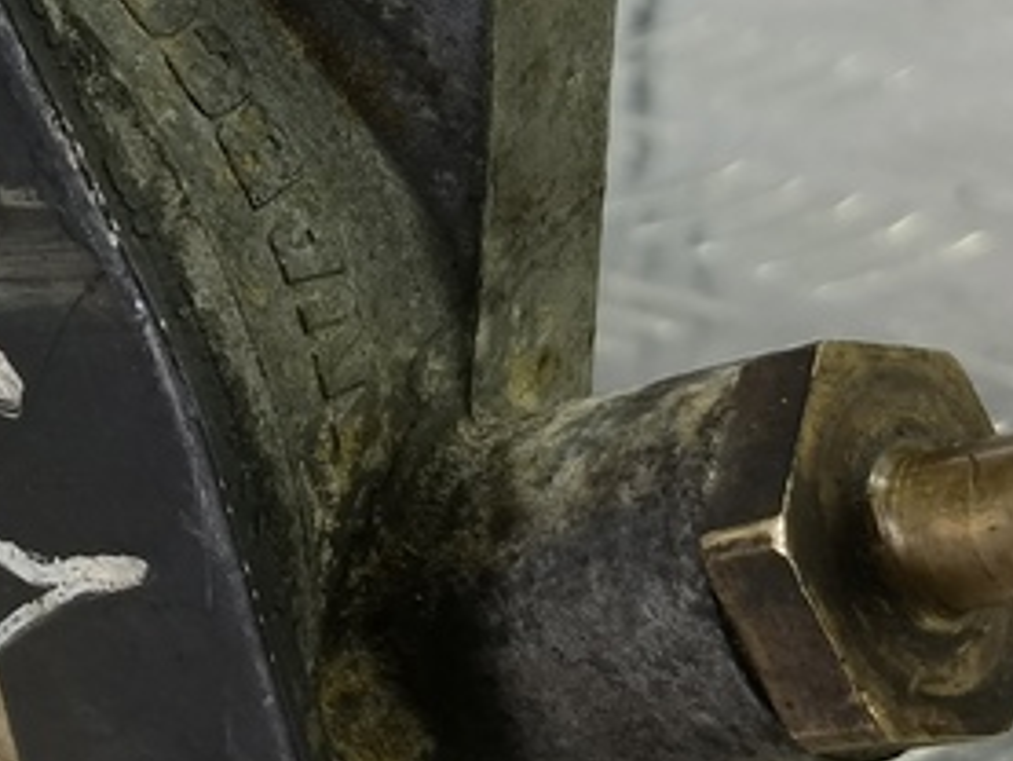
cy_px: 285
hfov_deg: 22.7
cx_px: 183
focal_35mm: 85
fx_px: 2489
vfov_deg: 17.4
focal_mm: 4.11
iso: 155
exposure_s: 1/50
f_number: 1.6
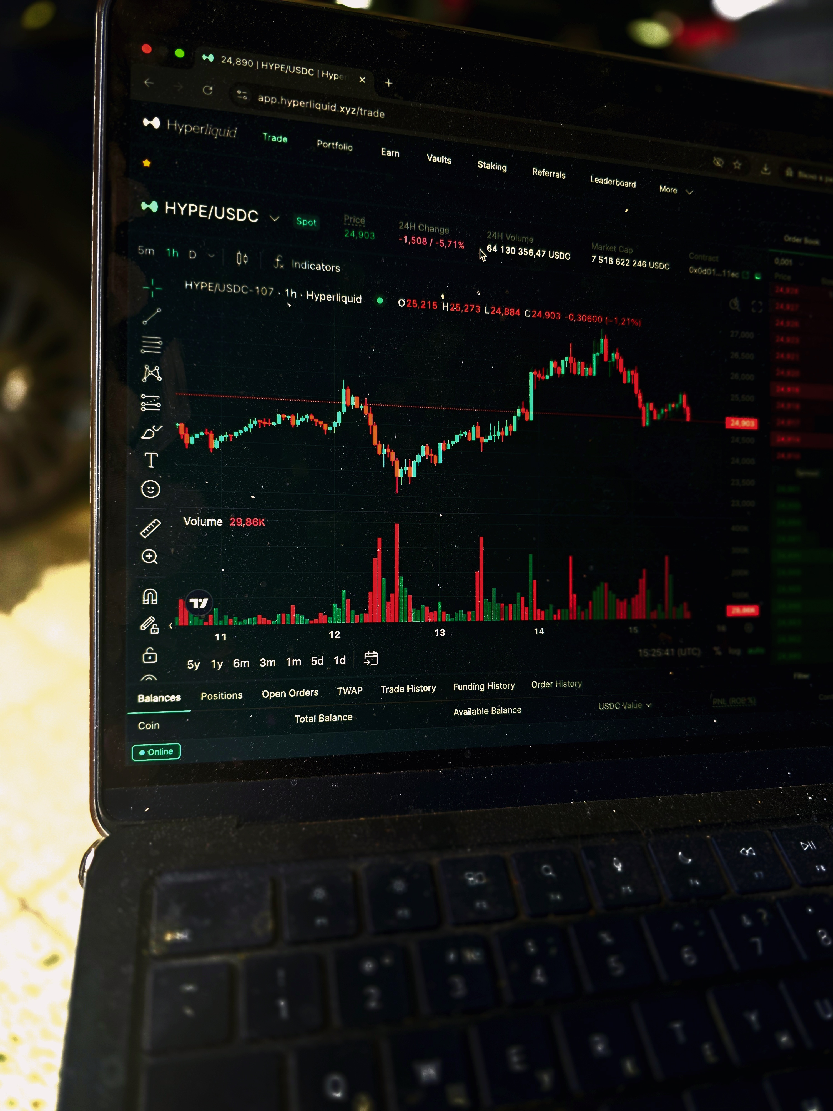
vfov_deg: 73.9
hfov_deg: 58.9
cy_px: 556
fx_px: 738
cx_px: 416
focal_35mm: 23
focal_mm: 6.3
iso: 160
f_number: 1.7
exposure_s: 1/101
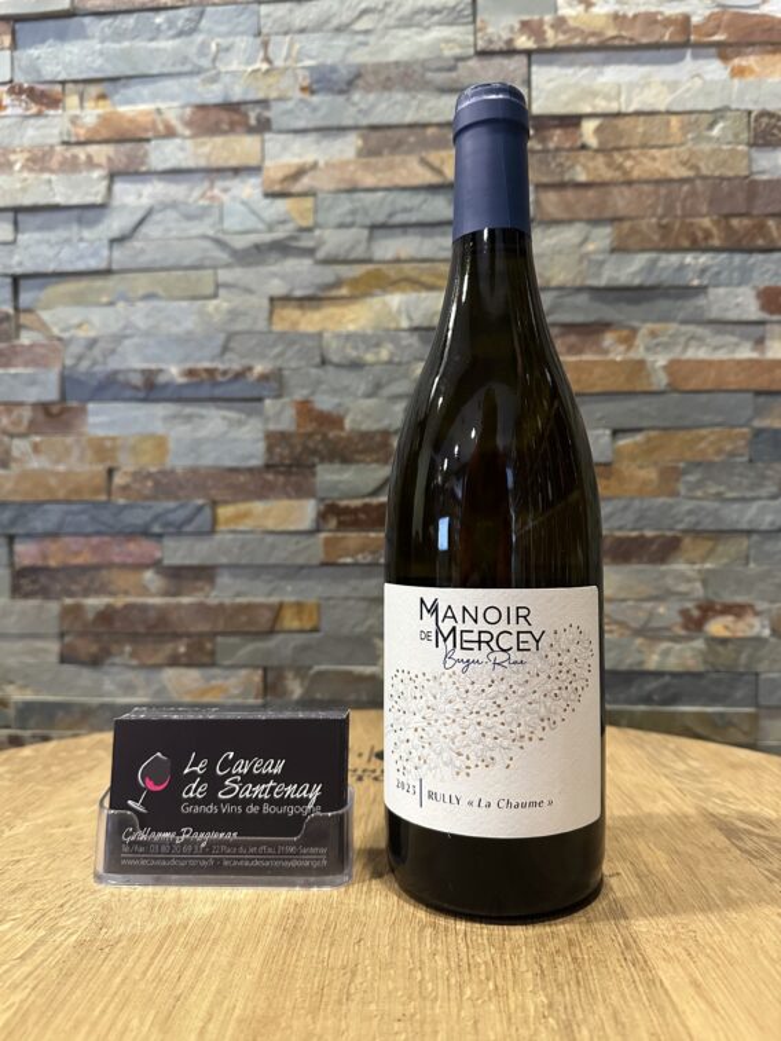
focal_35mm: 24
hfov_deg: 56.8
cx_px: 390
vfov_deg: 71.6
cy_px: 520
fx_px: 722
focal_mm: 6.86
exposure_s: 1/50
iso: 640
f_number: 1.78
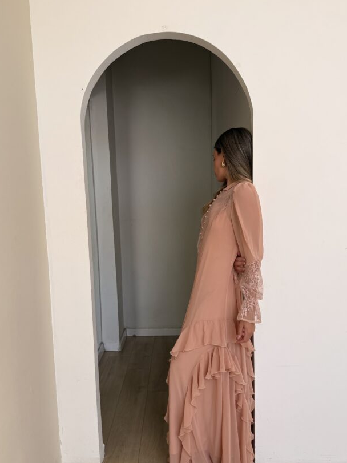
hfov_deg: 48.2
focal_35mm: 29
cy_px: 259
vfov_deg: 61.5
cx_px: 157
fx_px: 388
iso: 80
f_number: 1.78
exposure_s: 1/547
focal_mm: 6.76
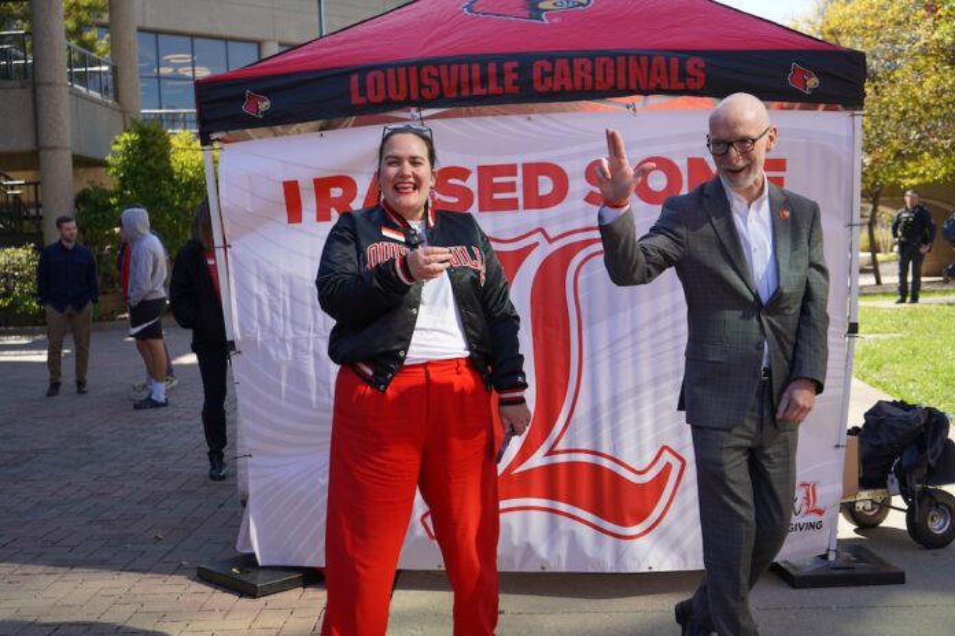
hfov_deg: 44.5
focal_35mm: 44
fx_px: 1167
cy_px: 318
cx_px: 478
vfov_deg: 30.5
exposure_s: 1/200
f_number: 4.5
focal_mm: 44
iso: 100
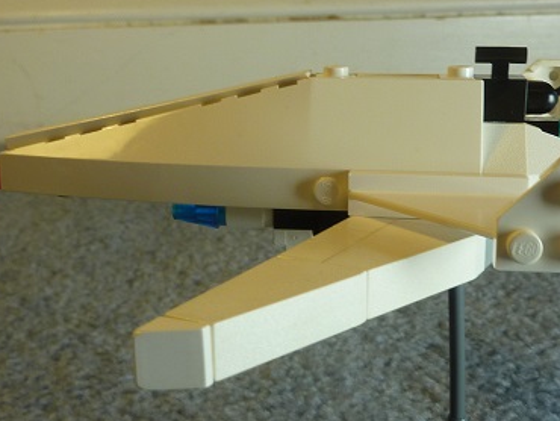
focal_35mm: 54
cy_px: 177
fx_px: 874
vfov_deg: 27.0
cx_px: 295
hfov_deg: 35.5
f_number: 3.3
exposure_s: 1/50
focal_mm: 4.1
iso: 80
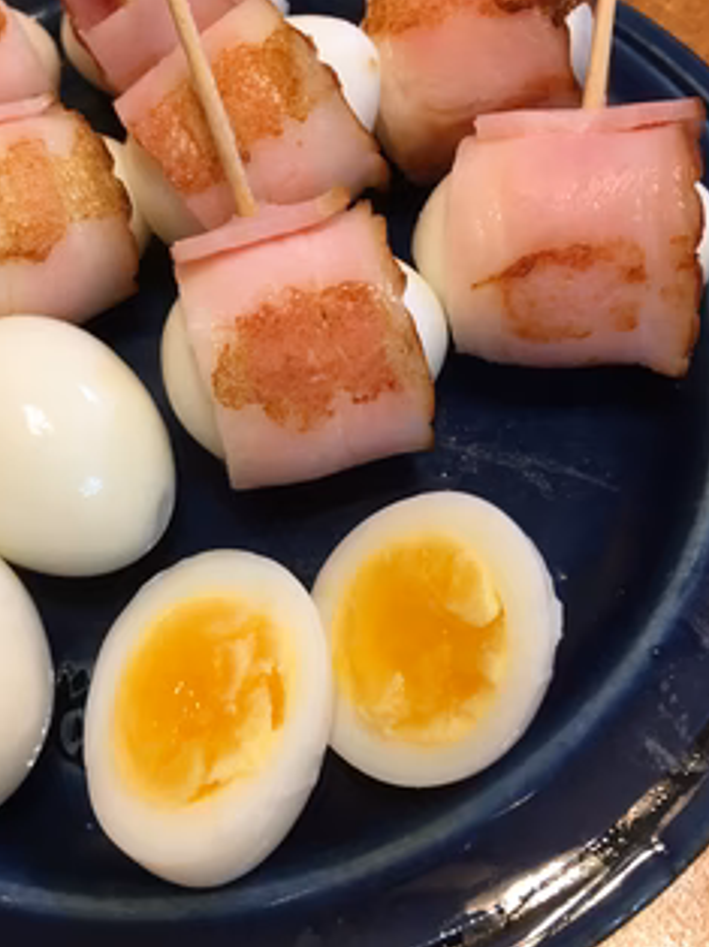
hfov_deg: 38.4
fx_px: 1012
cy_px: 380
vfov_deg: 49.9
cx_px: 278
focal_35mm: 37
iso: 64
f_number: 2.2
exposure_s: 1/30
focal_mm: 4.15
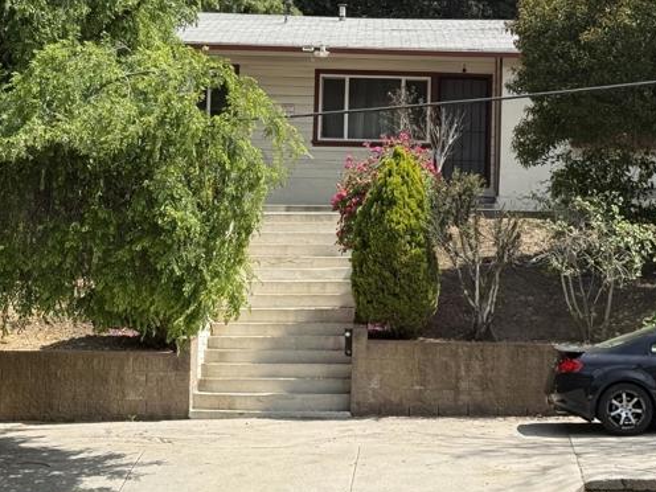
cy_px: 104
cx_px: 357
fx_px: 1876
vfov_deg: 14.9
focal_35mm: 99
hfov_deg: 19.8
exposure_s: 1/3226
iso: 64
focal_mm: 6.76
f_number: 1.78
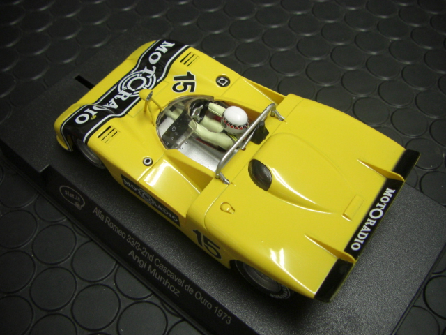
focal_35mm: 38
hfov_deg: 49.0
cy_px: 168
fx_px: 490
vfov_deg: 37.7
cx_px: 223
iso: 200
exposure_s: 1/30
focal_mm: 6.3
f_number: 3.4
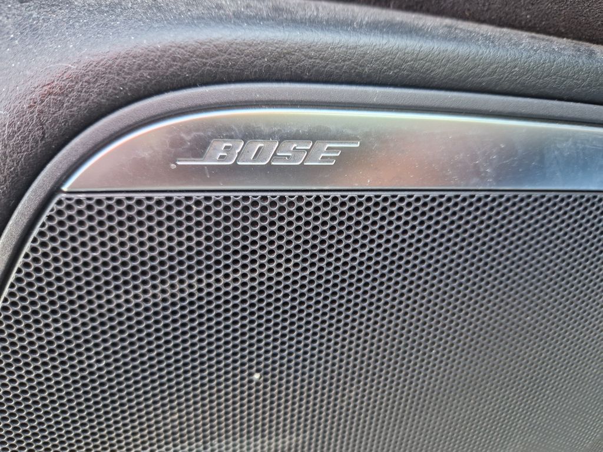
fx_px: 401
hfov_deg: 73.9
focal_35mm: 23
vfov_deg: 58.9
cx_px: 302
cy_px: 226
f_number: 1.8
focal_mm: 5.4
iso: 500
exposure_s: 1/100
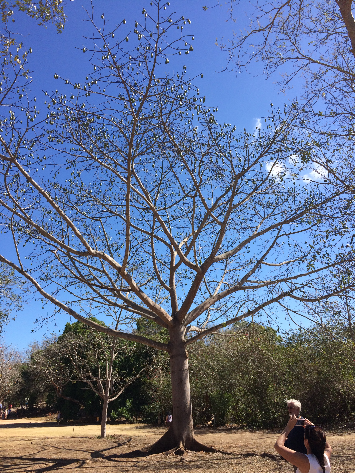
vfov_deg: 61.7
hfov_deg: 48.2
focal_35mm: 29
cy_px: 236
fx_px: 397
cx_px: 178
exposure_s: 1/1709
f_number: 2.2
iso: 32
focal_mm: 4.15
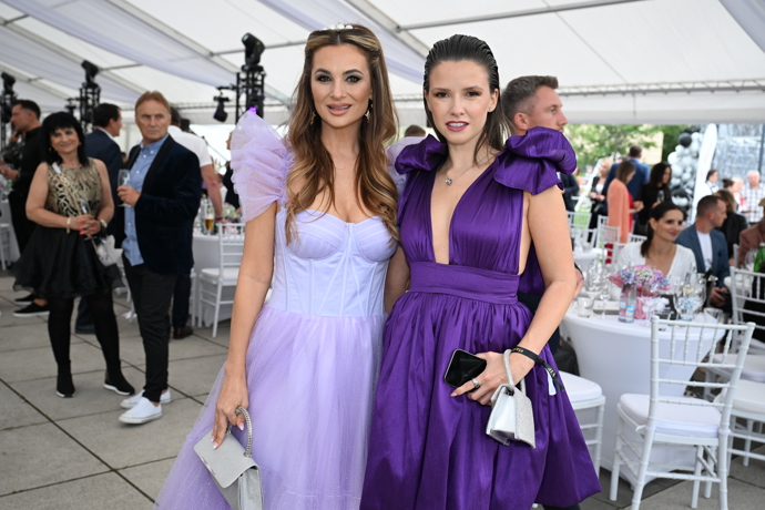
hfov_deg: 51.9
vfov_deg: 35.9
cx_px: 382
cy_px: 255
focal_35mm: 37
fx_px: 786
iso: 400
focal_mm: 37
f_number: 4.5
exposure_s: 1/250
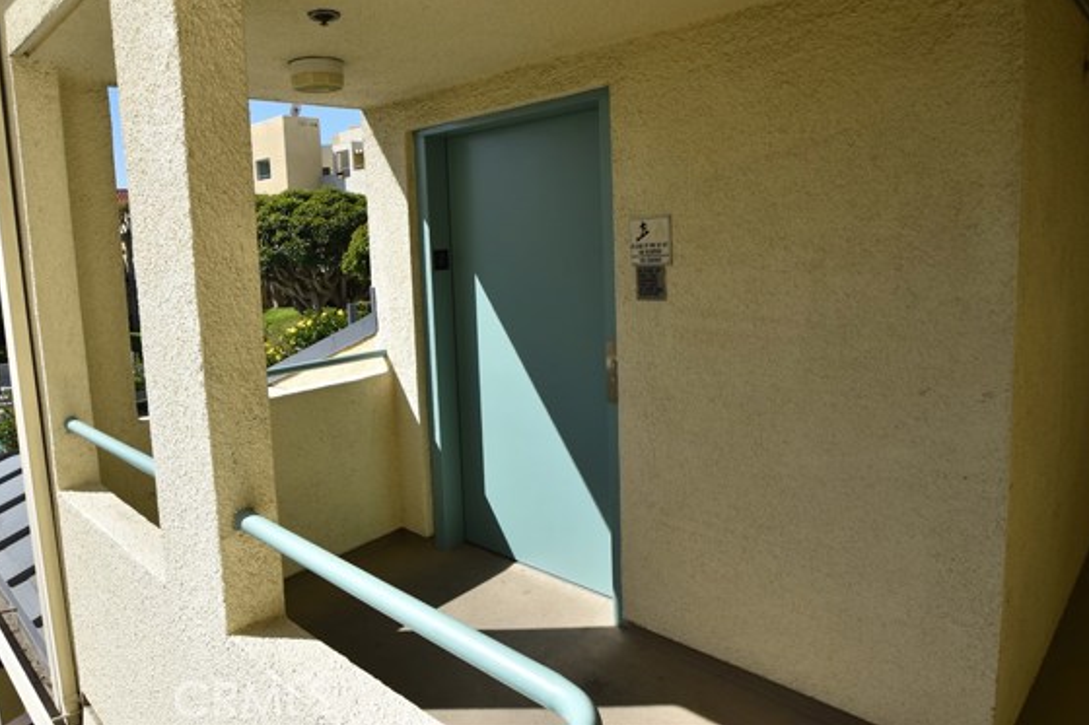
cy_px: 313
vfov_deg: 52.9
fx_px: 726
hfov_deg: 73.5
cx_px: 484
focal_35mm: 24
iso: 200
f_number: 9
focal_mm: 14
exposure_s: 1/640
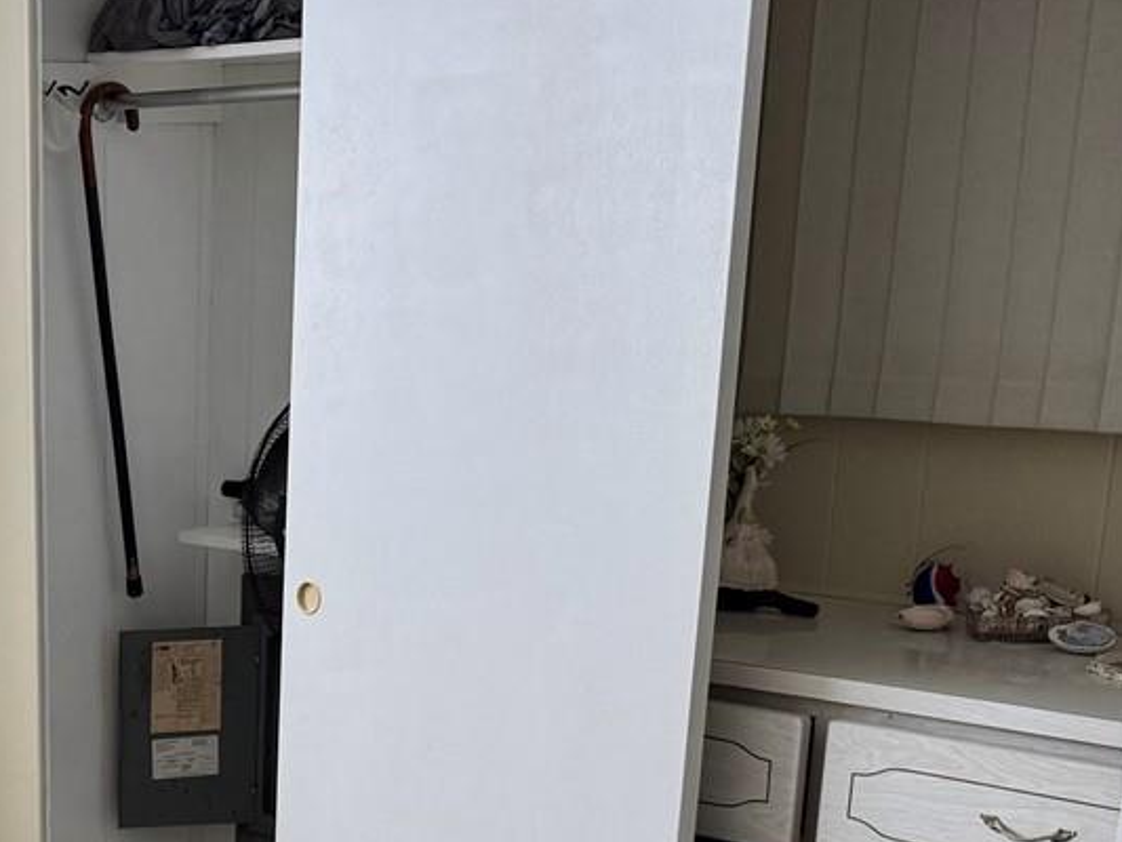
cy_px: 1046
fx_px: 2334
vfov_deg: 19.1
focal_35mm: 72
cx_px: -78
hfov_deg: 25.3
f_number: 1.78
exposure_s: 1/121
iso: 80
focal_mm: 6.76
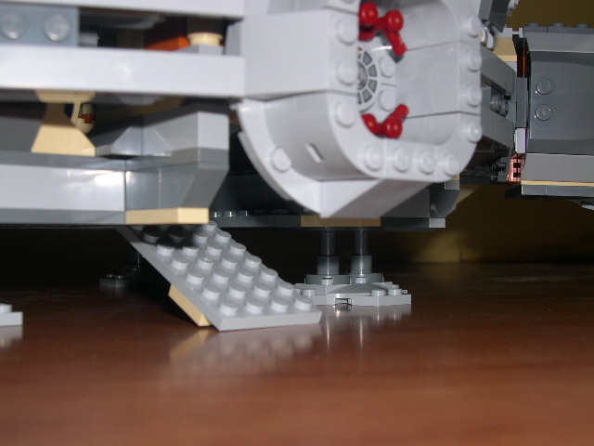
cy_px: 223
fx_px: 807
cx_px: 297
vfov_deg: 30.9
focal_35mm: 47
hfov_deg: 40.4
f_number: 8.4
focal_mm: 10.1
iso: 100
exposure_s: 1/60
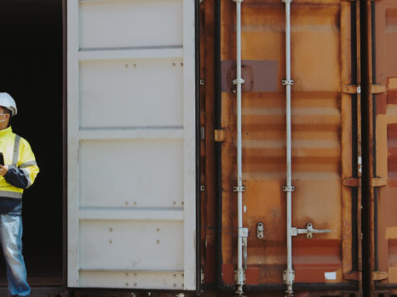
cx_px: 147
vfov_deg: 10.0
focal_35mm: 148
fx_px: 1696
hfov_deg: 13.3
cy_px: 74
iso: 160
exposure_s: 1/500
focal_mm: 70
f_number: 4
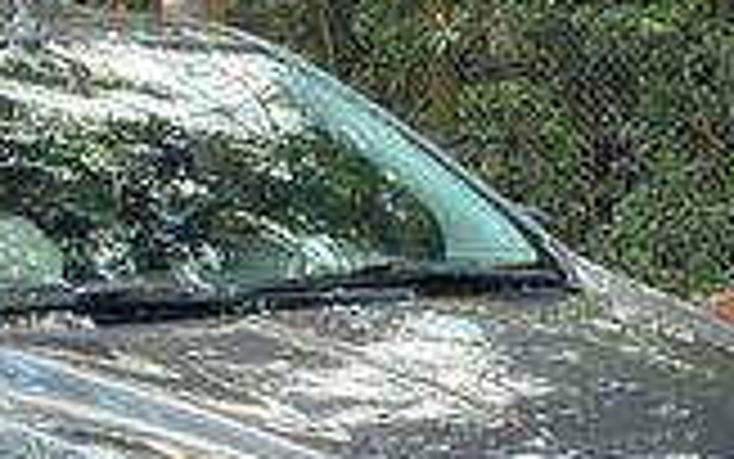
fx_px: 2942
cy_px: 410
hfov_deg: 14.1
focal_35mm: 147
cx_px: 144
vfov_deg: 8.9
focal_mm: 6.86
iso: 80
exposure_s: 1/127
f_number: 1.78
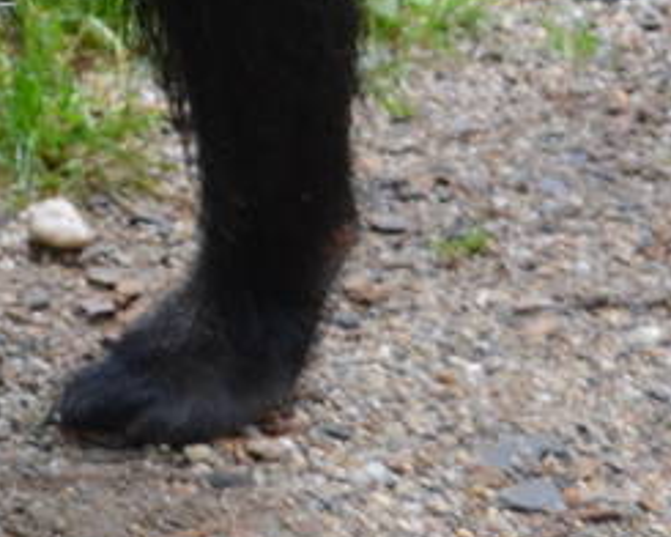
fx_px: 4746
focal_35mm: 239
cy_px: -725
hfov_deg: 7.6
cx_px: -860
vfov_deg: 6.2
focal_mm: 26
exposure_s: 1/125
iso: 400
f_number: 5.6
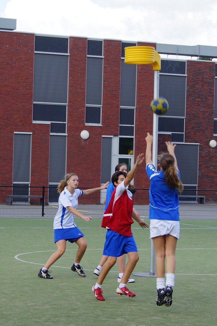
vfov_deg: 37.9
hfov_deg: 25.7
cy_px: 163
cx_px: 108
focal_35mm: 52
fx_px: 475
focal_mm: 35
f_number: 6.3
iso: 100
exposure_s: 1/200
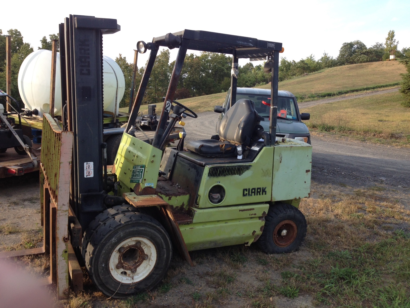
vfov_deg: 40.7
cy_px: 154
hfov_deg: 52.6
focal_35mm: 35
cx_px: 205
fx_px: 415
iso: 50
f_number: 2.4
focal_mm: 4.28
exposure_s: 1/351
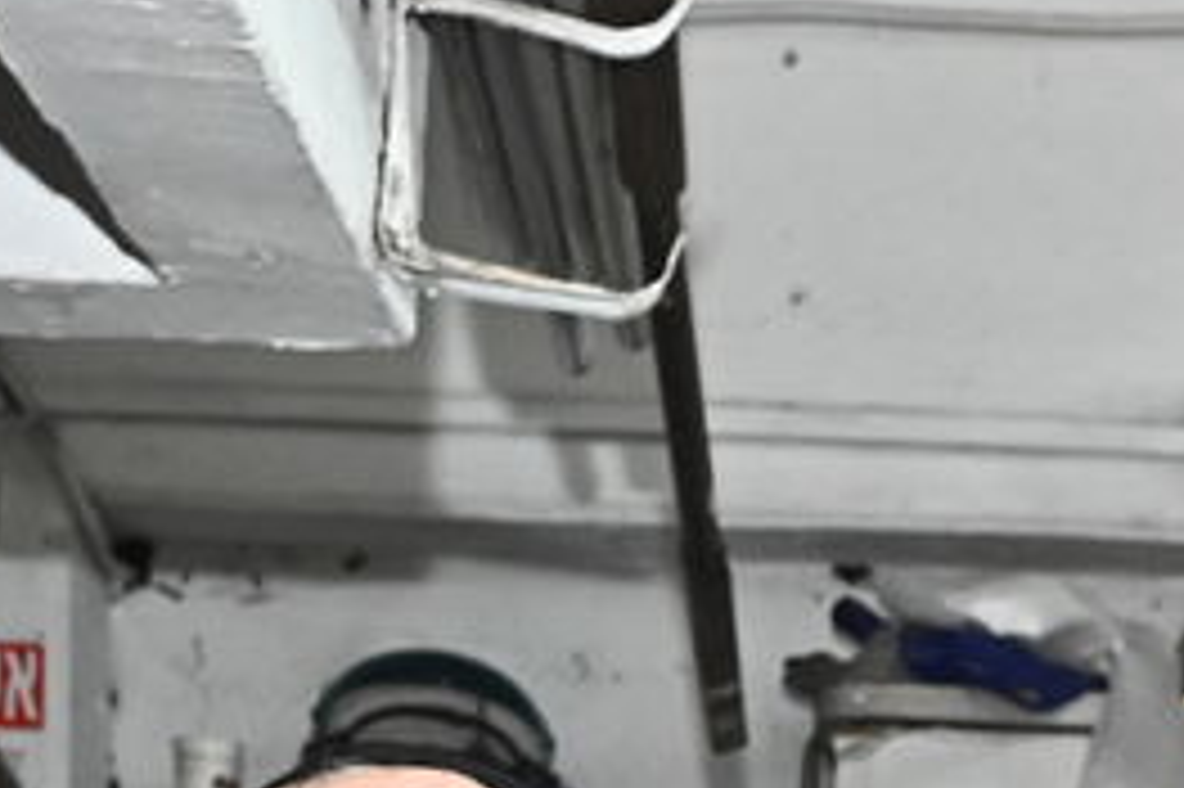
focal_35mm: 128
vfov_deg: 9.6
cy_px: 1851
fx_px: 4207
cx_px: 1216
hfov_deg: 15.7
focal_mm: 24
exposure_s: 1/200
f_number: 7.1
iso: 2500
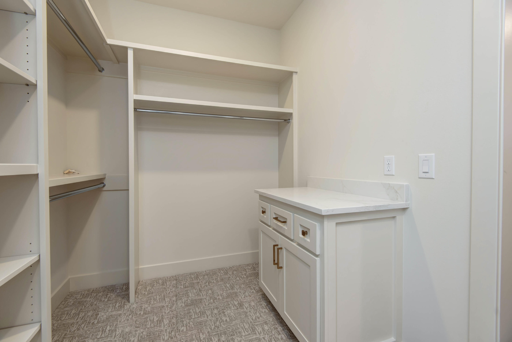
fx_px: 228
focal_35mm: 16
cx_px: 256
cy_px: 171
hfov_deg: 96.7
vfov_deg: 73.8
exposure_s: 1/20
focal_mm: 16
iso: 400
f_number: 6.7
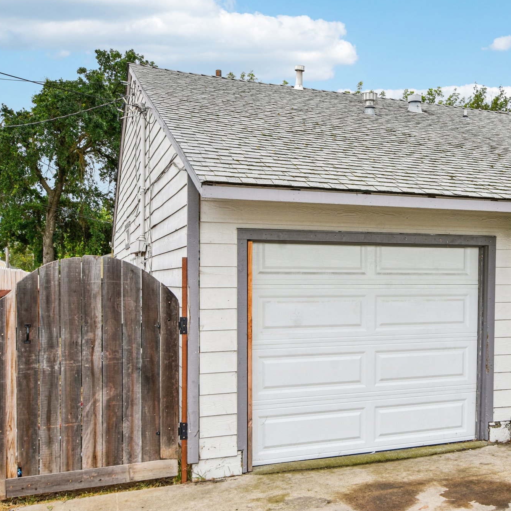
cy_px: 258
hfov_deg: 41.7
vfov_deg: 42.8
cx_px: 374
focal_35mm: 39
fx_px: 651
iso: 100
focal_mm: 20
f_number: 8
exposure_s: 1/60
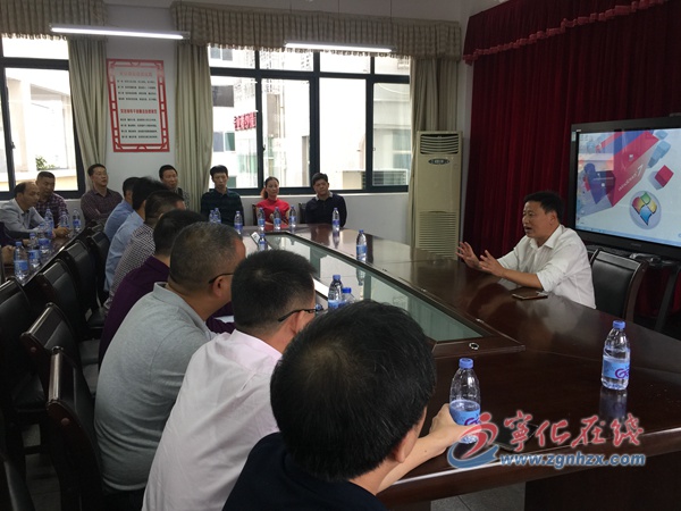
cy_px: 256
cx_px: 340
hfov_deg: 61.7
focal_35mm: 29
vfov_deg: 48.2
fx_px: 571
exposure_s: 1/33
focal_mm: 4.15
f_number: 2.2
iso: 32
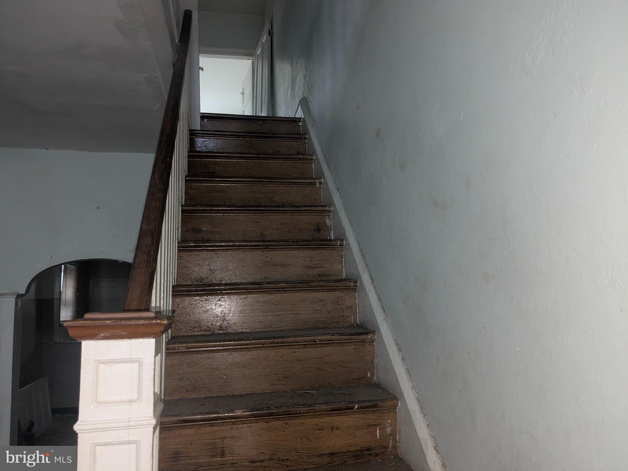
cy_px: 236
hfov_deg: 65.3
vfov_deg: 51.4
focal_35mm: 27
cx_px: 314
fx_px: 490
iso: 327
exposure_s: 1/24
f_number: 1.73
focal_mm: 4.38
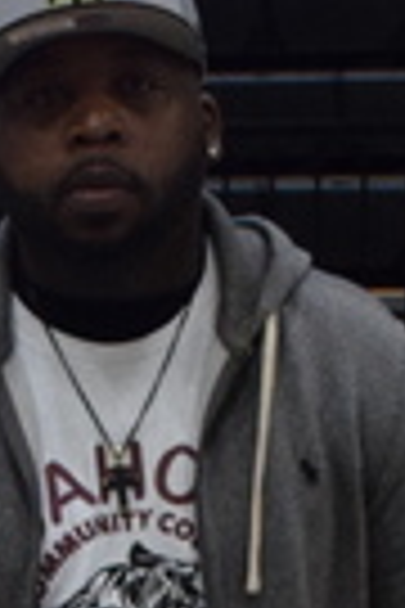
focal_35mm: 261
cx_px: -56
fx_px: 4400
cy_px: 1869
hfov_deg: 5.3
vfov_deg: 7.0
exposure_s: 1/100
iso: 1600
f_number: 8
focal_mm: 23
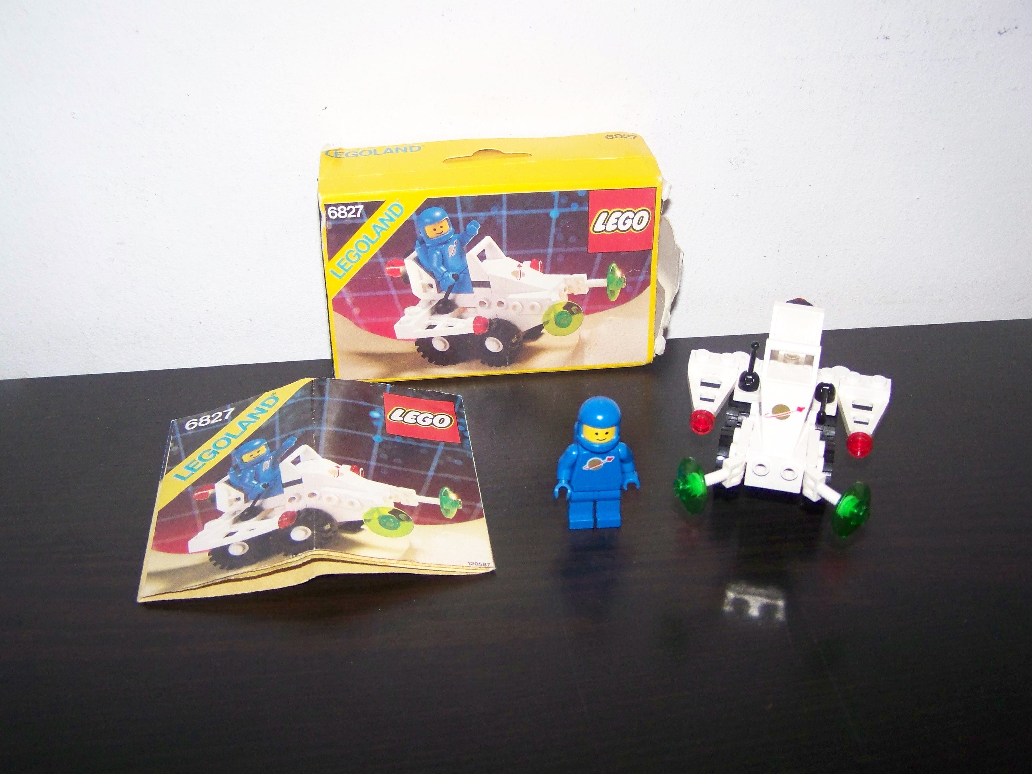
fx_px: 1133
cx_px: 516
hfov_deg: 49.0
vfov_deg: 37.7
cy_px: 387
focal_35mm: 38
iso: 200
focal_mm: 6.3
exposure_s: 1/30
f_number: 2.8
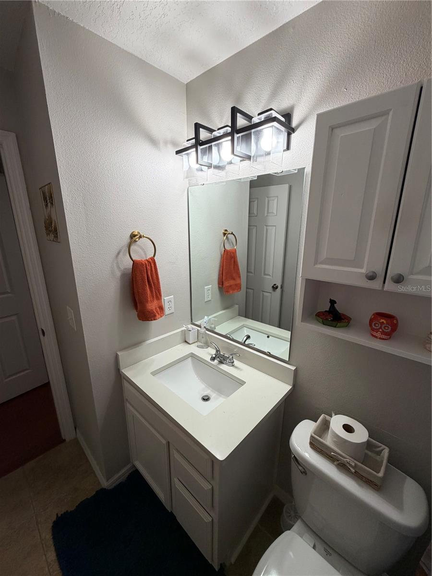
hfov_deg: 85.7
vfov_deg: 102.1
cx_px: 216
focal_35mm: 14
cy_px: 288
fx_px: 233
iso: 200
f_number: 2.2
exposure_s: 1/120
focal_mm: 2.22
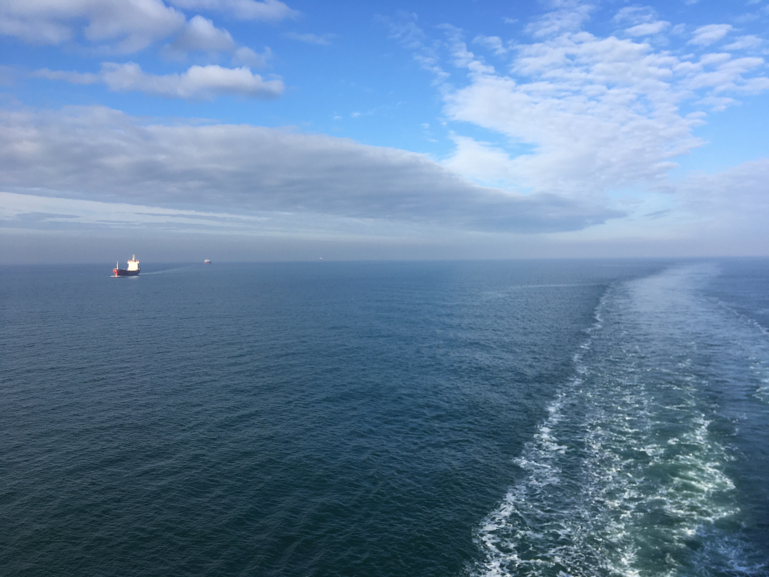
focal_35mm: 29
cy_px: 288
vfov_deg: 48.2
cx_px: 384
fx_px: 644
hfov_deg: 61.7
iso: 25
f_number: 2.2
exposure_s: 1/1451
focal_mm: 4.15
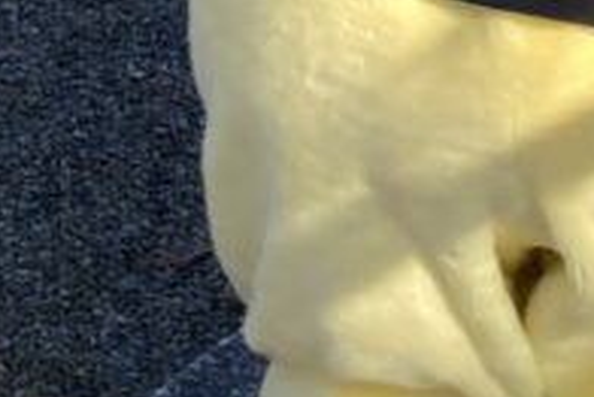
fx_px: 3137
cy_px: -730
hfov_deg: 10.7
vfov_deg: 6.7
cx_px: -73
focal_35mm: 190
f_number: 1.8
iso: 20
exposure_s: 1/600
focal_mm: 3.99
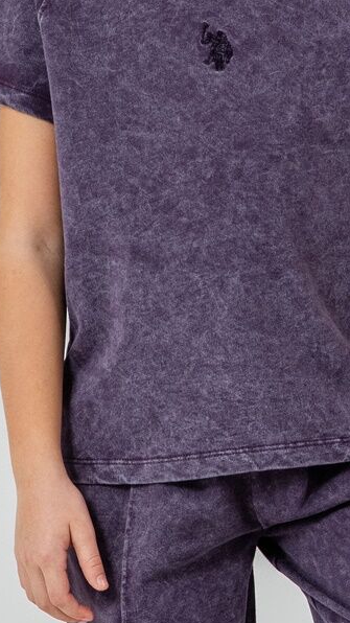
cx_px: 260
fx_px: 5794
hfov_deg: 3.5
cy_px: 399
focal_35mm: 351
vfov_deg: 6.1
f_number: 7.1
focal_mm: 74
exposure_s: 1/160
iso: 100
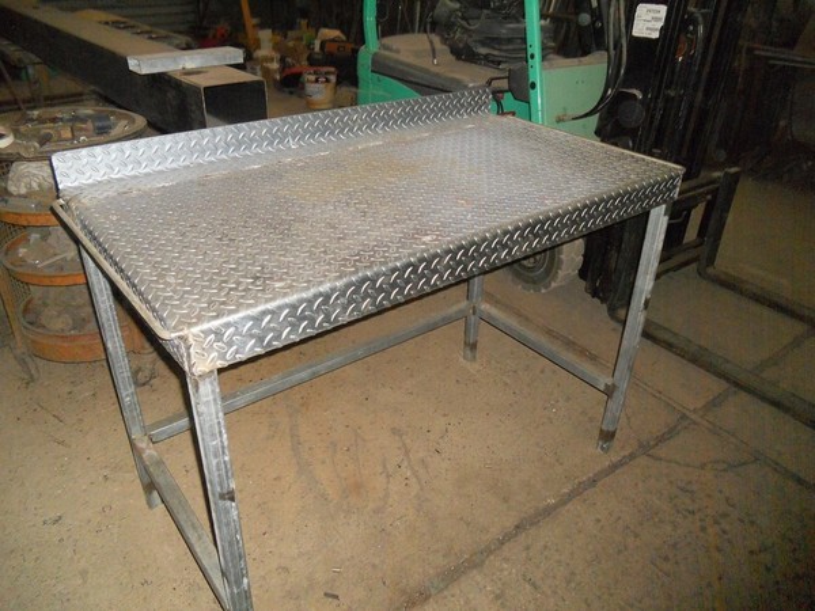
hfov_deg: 65.3
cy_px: 306
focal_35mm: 27
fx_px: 636
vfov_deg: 51.4
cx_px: 408
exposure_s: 1/25
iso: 400
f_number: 3.2
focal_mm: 4.9
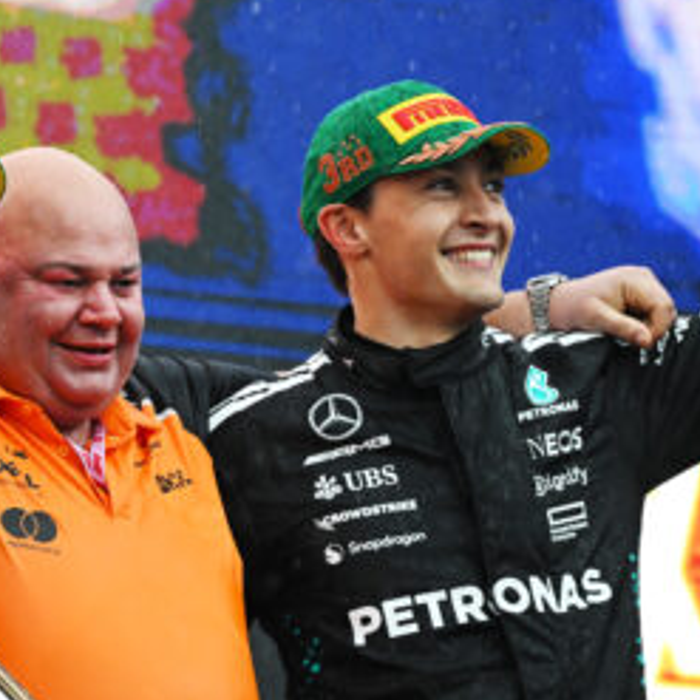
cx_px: 108
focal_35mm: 959
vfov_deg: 1.8
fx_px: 21940
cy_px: 230
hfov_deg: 1.8
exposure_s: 1/800
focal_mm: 400
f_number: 3.5
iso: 1600
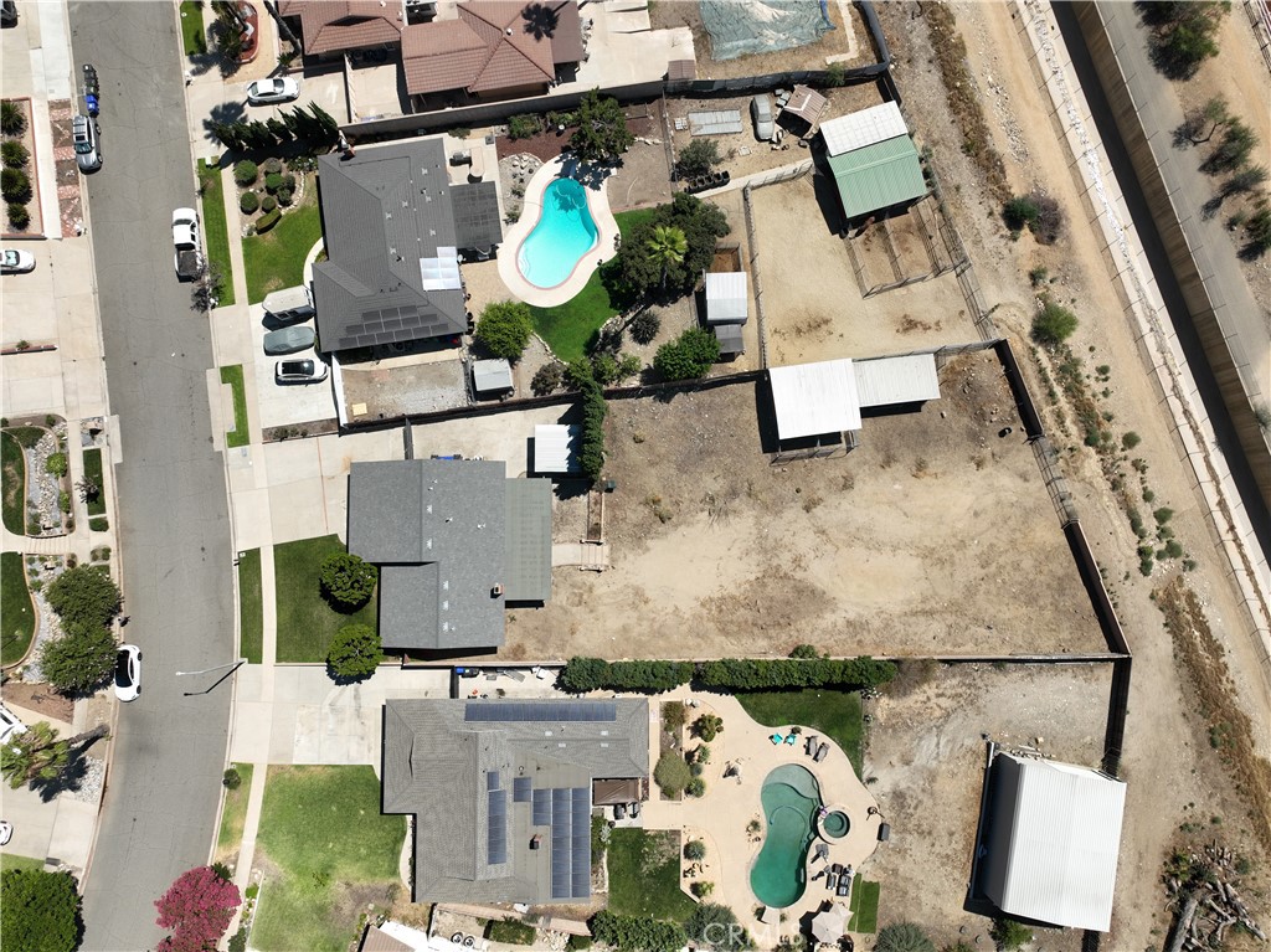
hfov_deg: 71.6
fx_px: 881
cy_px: 476
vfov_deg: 56.8
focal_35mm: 24
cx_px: 636
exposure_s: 1/500
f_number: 2.8
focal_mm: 12.29
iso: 100
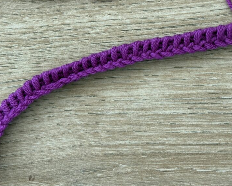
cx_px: 148
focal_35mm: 73
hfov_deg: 26.0
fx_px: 501
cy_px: 71
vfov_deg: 20.9
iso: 100
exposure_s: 1/60
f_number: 1.6
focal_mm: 5.96
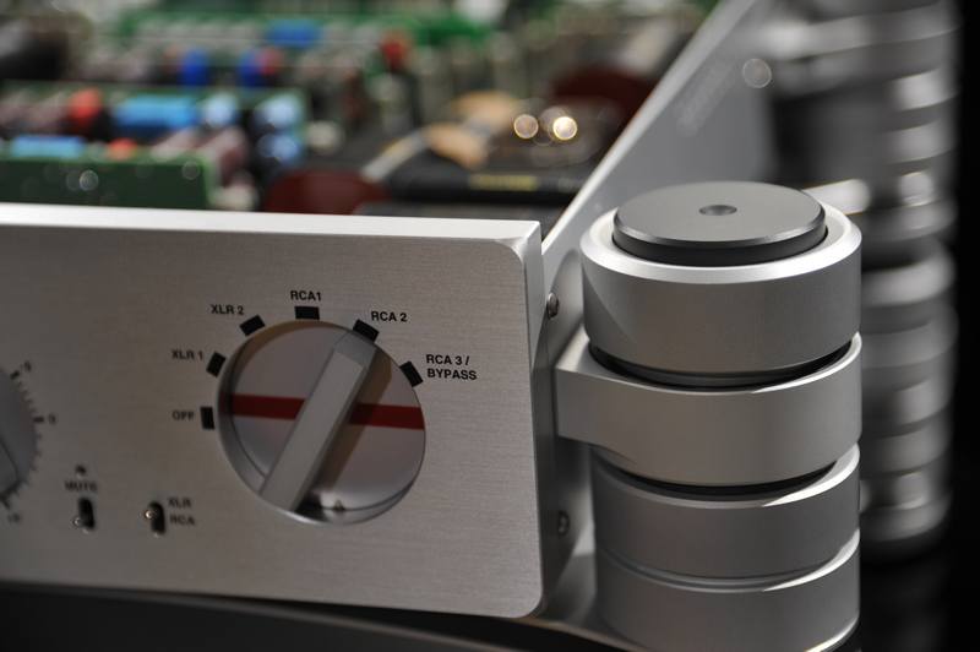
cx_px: 490
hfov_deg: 23.9
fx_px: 2312
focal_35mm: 85
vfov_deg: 16.0
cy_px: 326
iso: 400
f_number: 4.5
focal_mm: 85
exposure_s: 1/8
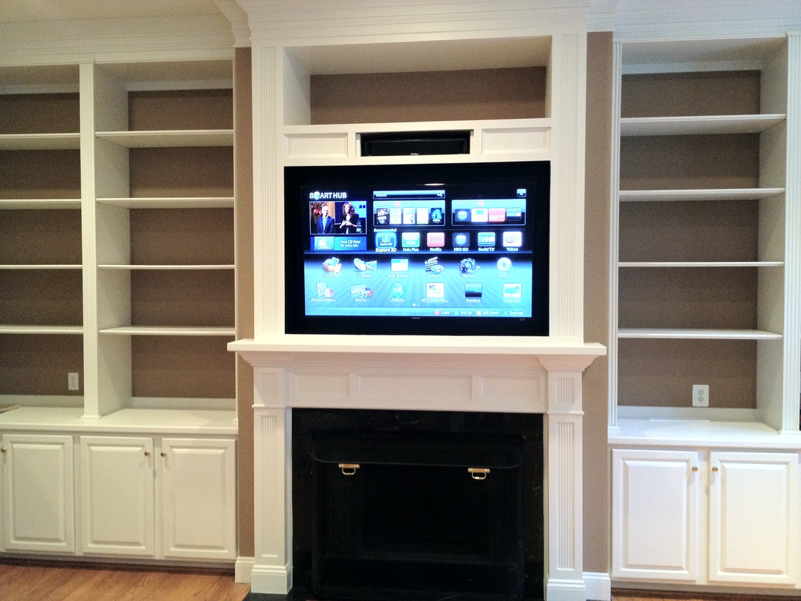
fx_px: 810
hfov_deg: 52.6
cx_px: 400
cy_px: 300
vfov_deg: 40.7
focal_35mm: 35
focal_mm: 4.28
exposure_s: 1/20
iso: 320
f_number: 2.4
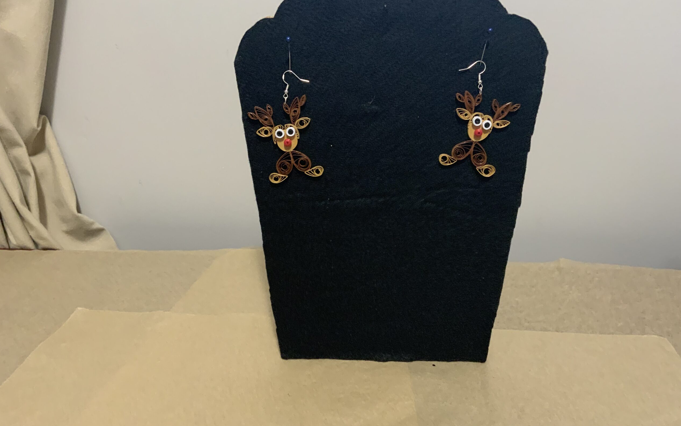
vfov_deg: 40.6
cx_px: 340
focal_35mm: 31
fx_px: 575
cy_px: 222
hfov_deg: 61.2
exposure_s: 1/60
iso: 250
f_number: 1.8
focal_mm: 3
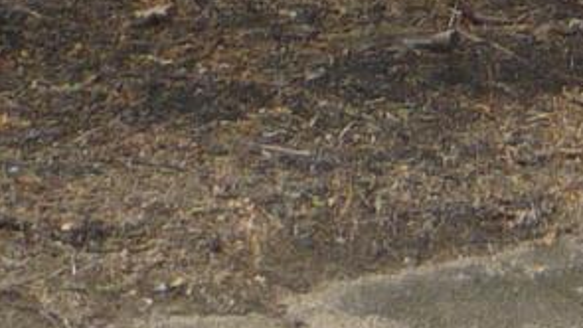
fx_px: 3509
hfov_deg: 9.0
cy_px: -1025
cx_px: 1134
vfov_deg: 4.8
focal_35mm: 227
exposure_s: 1/100
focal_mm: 5.2
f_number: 3.5
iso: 100
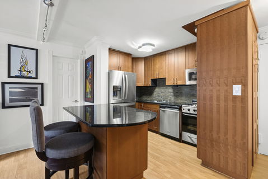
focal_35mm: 16
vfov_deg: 73.8
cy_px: 90
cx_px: 134
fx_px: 119
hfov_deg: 96.7
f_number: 14
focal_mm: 16
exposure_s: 1/2.5
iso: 1600
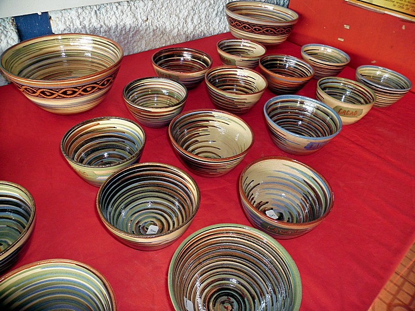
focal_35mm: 27
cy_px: 156
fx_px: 324
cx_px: 208
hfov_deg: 65.3
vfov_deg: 51.4
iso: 80
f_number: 3.5
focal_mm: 4.9
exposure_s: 1/45
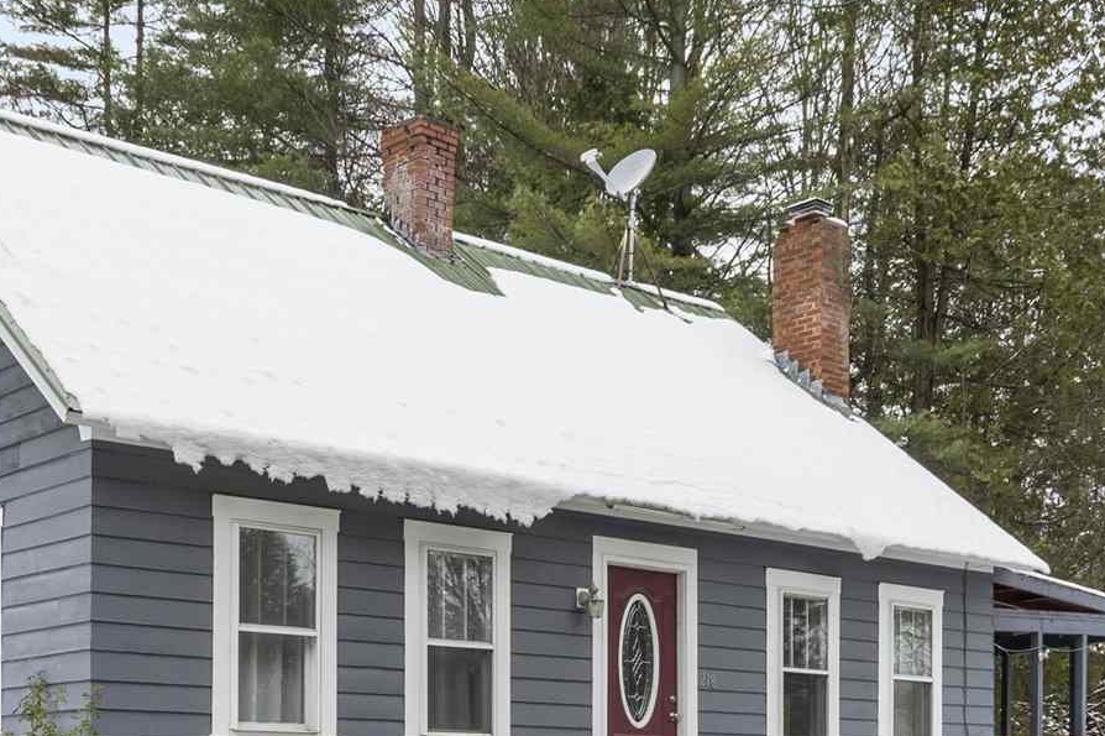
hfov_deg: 36.1
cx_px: 426
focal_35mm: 55
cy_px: 800
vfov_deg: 23.2
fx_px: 1687
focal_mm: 11
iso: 64
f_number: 8
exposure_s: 1/25
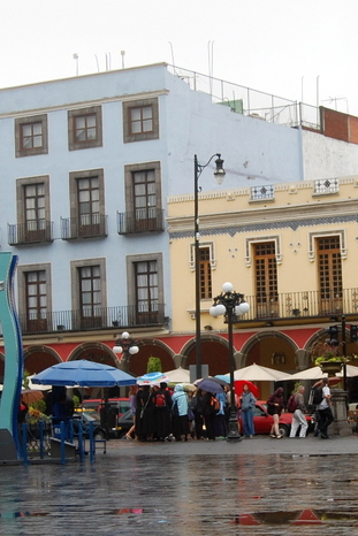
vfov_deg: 20.0
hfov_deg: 13.4
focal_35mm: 102
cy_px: 296
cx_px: 264
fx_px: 1522
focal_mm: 31
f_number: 5.6
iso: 200
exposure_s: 1/125
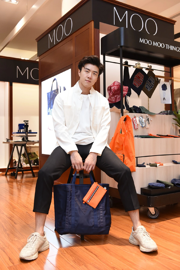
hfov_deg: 37.9
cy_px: 135
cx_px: 90
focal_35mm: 35
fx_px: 262
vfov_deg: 54.4
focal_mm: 35
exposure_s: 1/160
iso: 1250
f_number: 3.5
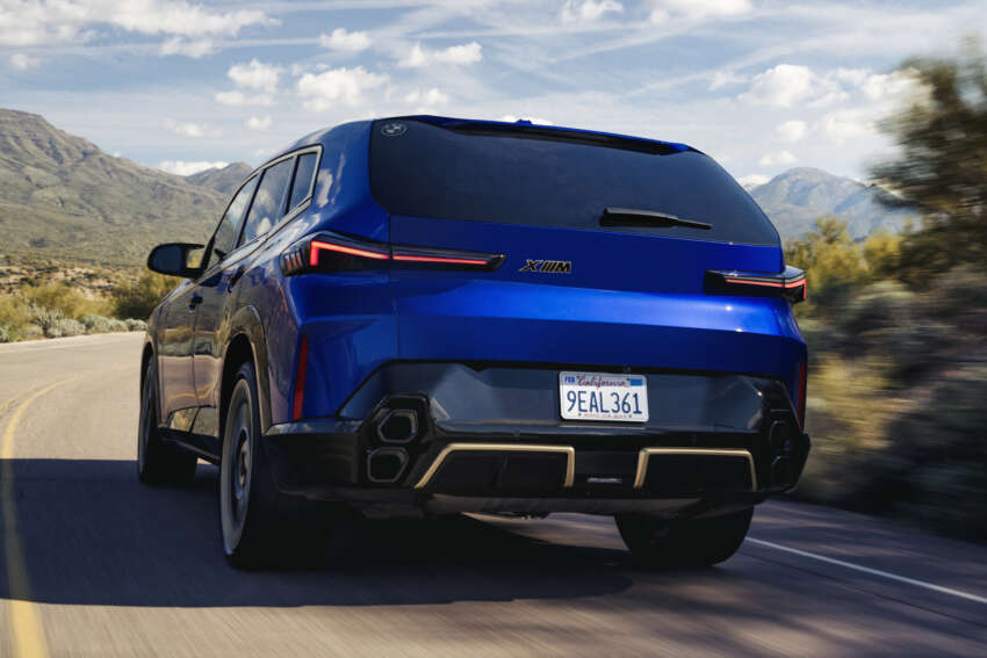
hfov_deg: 39.6
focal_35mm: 50
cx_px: 494
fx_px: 1371
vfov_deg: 27.0
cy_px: 329
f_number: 14
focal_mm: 50
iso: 100
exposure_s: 1/25
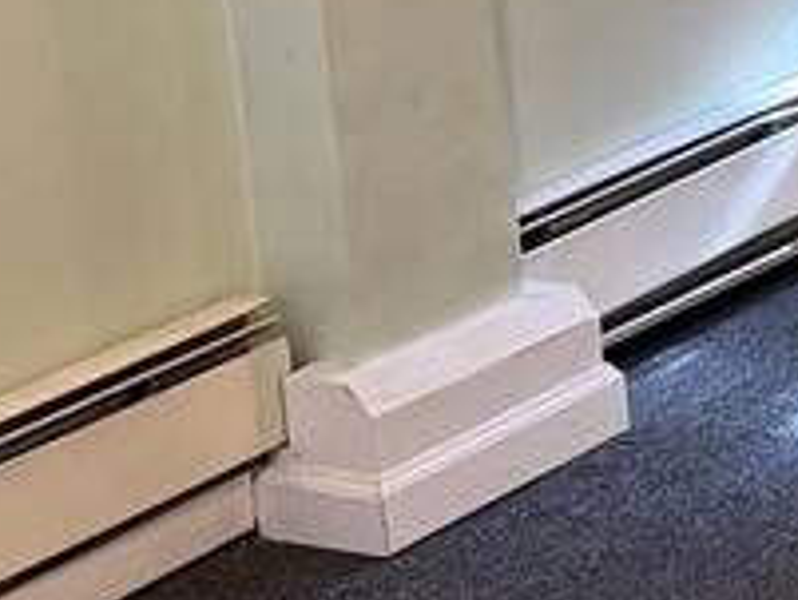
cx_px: 1874
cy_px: -111
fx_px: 3299
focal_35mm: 143
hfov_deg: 11.5
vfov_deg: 10.2
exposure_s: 1/60
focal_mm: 6.76
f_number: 1.78
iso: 320
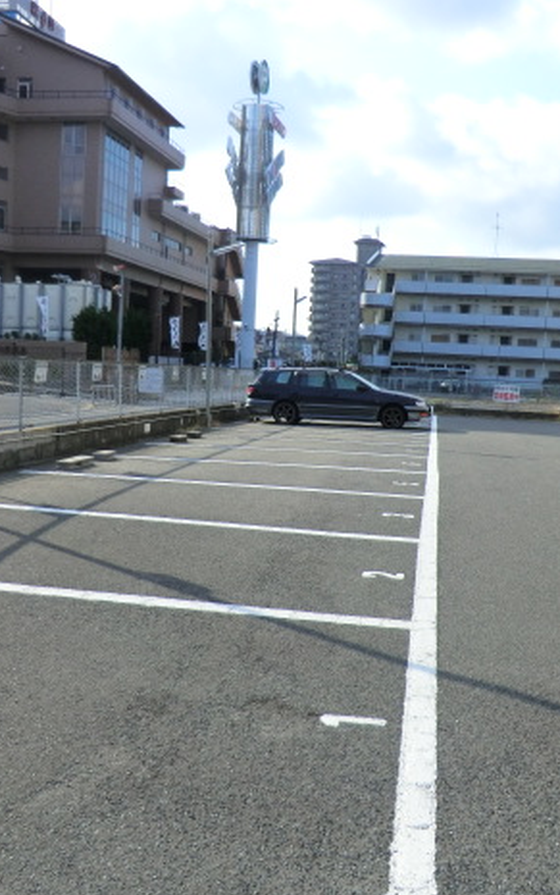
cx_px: 312
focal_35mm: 35
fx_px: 854
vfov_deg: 55.3
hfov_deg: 36.3
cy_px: 443
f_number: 3.2
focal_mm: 4.3
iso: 80
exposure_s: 1/500
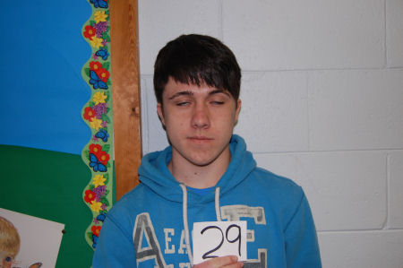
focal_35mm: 39
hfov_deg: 49.6
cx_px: 202
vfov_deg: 34.1
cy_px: 134
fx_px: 436
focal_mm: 26
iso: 400
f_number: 4
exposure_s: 1/60
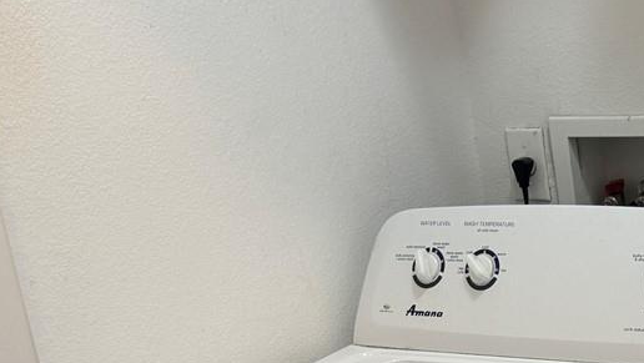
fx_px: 1384
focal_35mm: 81
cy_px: 385
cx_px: 669
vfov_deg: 14.6
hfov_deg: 24.8
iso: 125
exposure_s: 1/60
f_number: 1.78
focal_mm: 6.76
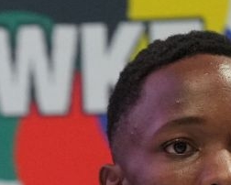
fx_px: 8251
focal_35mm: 1206
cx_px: -262
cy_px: 412
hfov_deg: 1.6
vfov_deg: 1.3
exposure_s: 1/250
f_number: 2.8
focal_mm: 180
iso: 3200
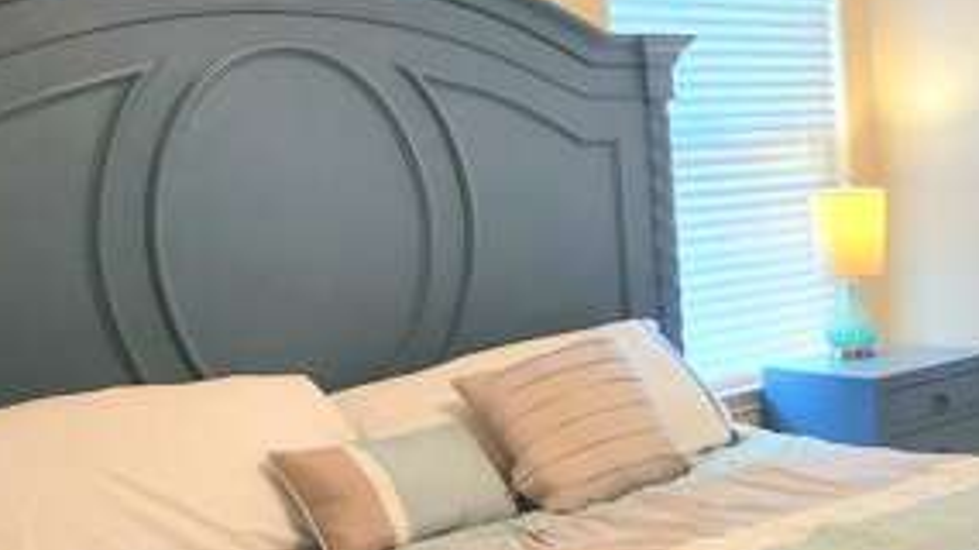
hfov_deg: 31.7
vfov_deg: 20.0
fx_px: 1557
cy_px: 275
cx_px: 1019
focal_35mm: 60
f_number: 1.8
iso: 200
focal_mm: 5.4
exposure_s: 1/120
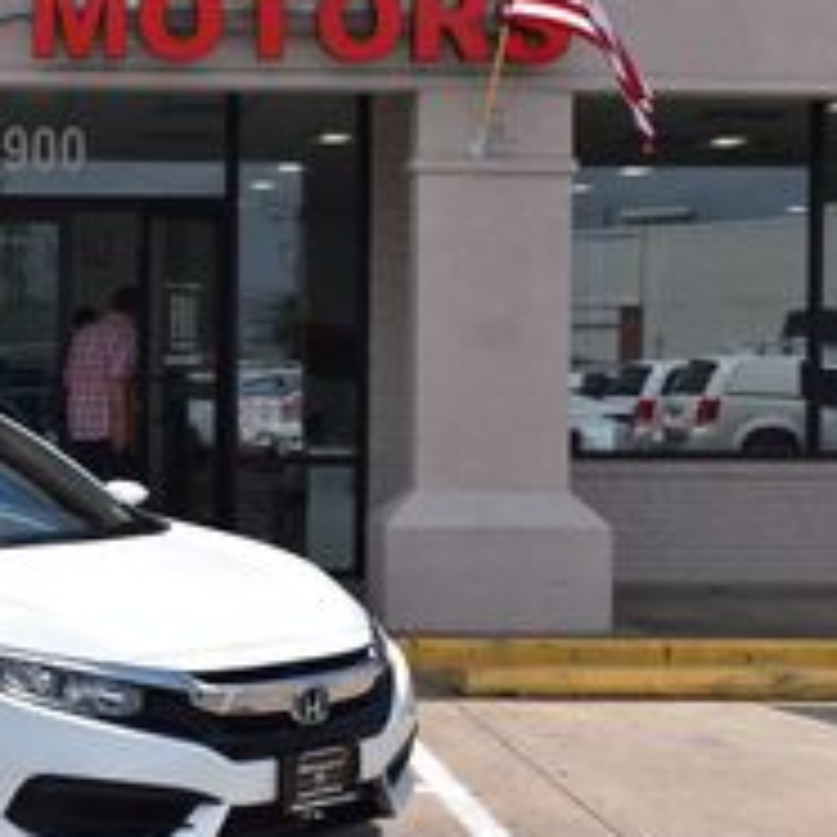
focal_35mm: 82
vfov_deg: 21.1
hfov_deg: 20.5
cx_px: 27
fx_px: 2243
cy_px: 418
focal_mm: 30
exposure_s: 1/500
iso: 250
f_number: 11
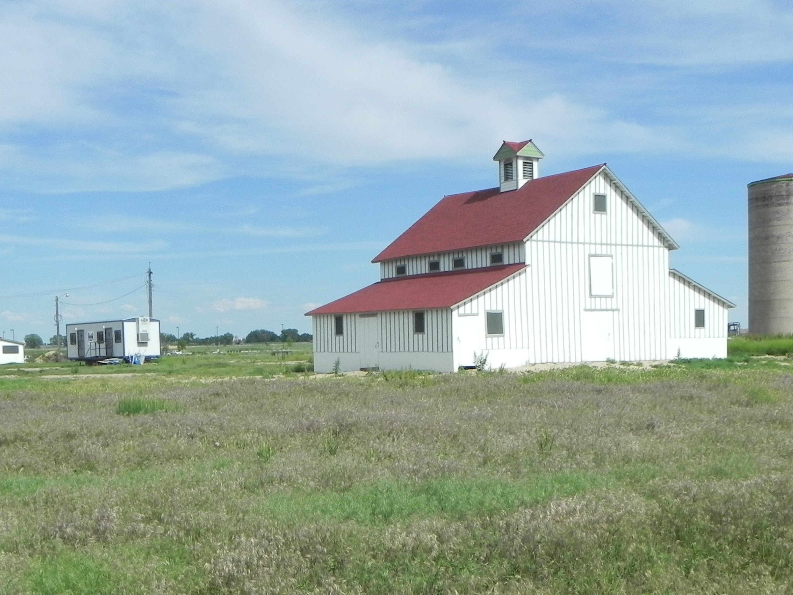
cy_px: 438
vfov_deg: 28.7
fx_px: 1145
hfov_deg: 38.2
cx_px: 394
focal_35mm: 50
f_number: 8
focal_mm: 5.9
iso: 160
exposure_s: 1/420
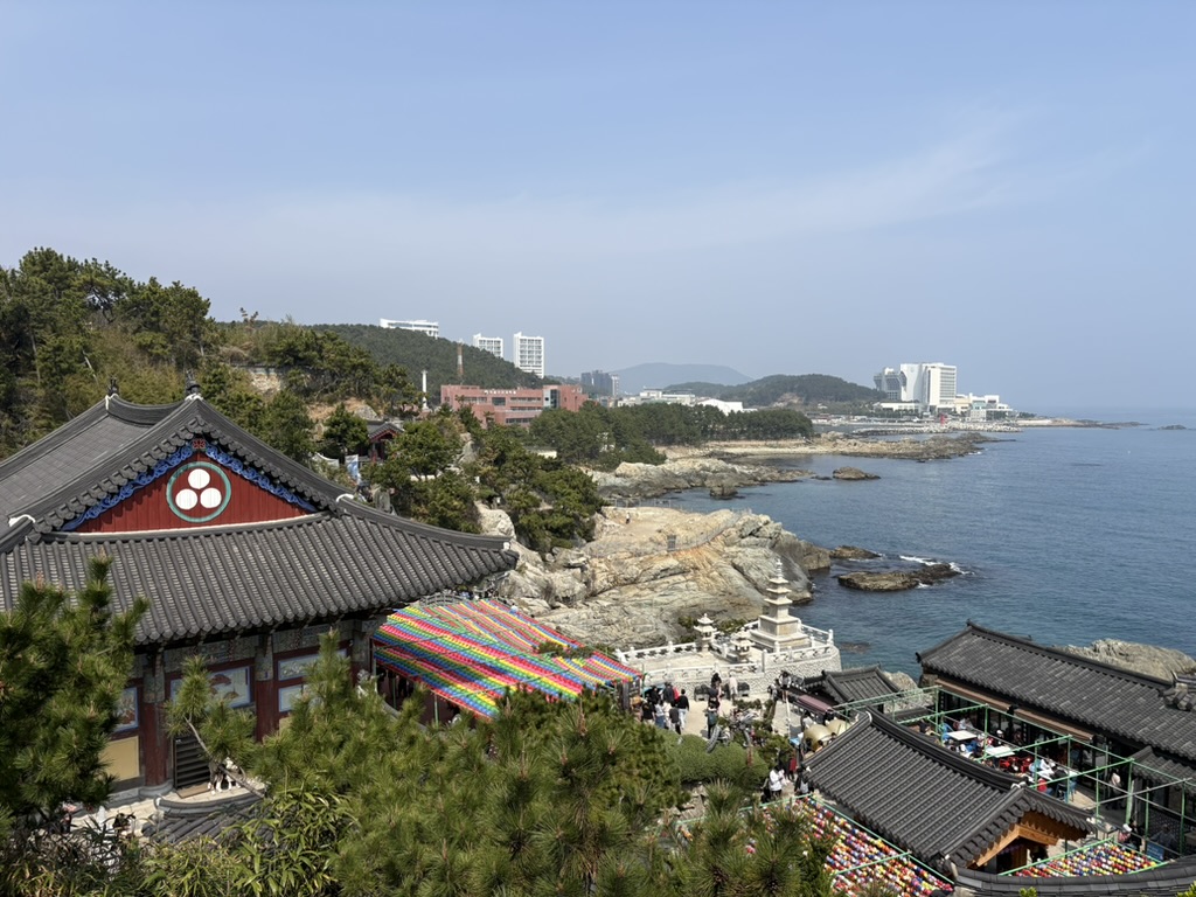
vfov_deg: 53.1
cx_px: 598
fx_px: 898
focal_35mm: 26
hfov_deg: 67.3
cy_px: 448
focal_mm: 5.96
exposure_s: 1/4329
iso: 50
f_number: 1.6
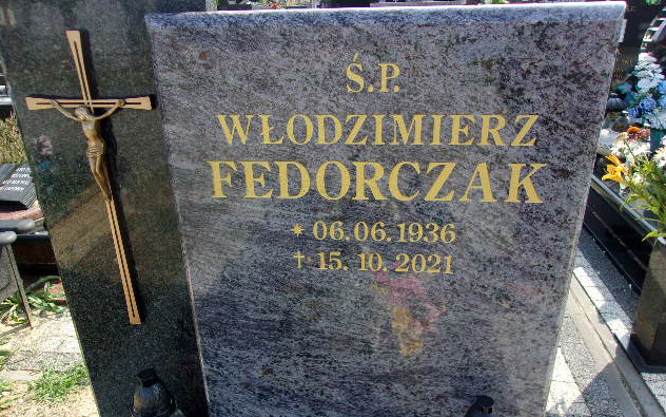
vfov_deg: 43.1
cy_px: 229
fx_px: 526
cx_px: 330
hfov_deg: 64.6
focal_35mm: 29
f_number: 3
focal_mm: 4.9
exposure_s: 1/400
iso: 80
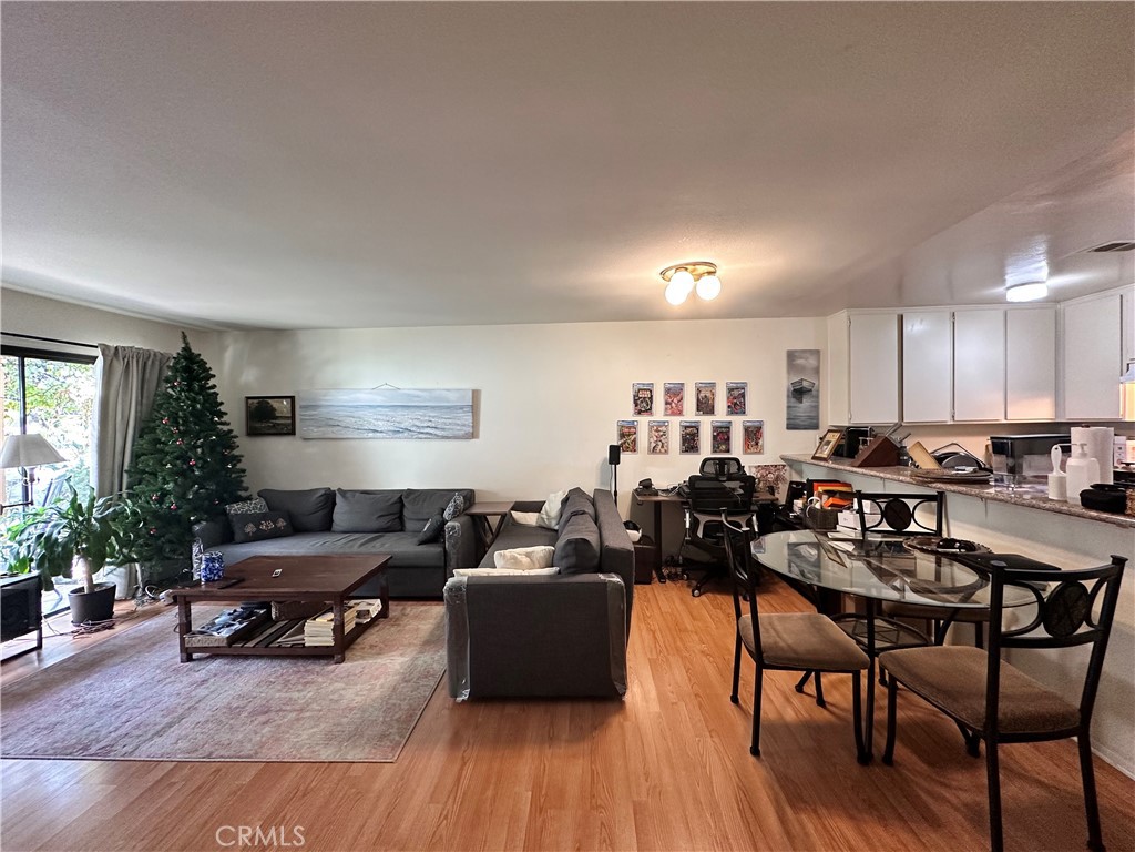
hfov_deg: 102.1
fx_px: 459
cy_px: 426
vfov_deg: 85.7
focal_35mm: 14
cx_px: 568
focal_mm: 2.22
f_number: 2.2
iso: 250
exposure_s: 1/60
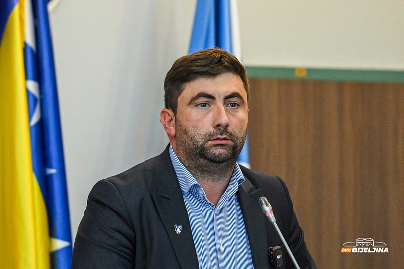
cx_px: 202
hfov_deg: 7.6
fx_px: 3029
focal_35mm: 270
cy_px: 134
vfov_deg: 5.1
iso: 2500
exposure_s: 1/640
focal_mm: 180
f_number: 2.8
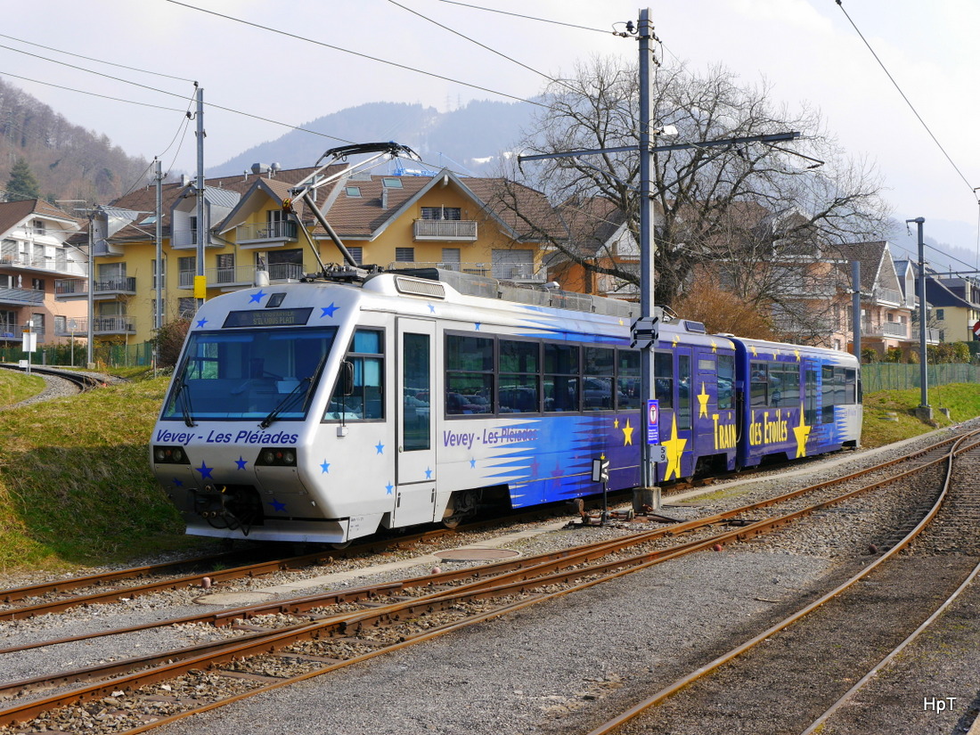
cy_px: 368
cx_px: 490
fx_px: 1359
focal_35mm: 48
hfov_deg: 39.7
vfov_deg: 30.3
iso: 160
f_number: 8
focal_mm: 24
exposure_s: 1/320
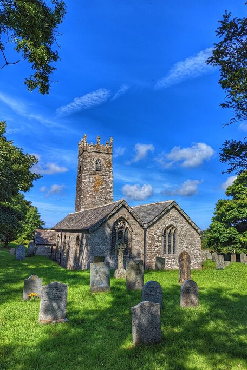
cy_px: 185
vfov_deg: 69.4
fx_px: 268
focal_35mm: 26
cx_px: 123
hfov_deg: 49.6
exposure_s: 1/1715
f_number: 1.85
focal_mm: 6.81
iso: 44
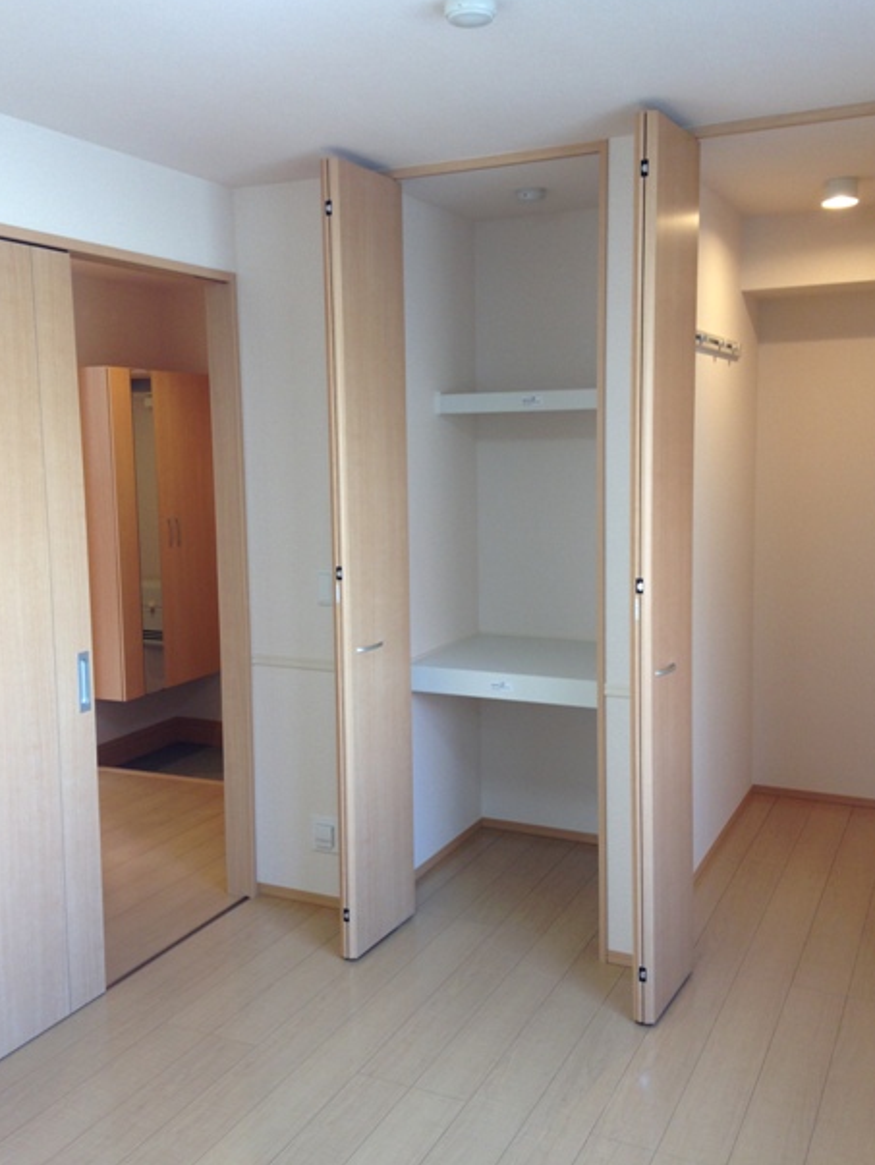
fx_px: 1178
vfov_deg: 52.6
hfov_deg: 40.7
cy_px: 562
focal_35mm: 35
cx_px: 440
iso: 50
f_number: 2.4
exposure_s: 1/24
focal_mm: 4.12
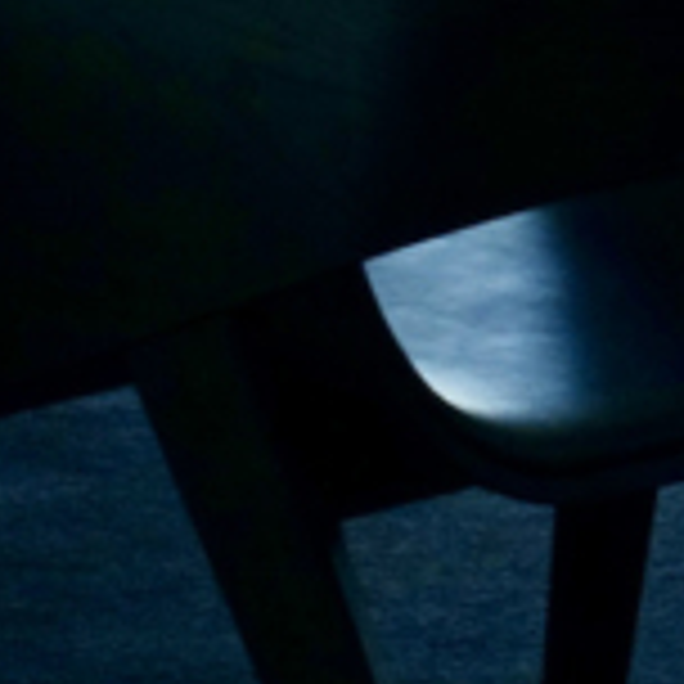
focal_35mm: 404
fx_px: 9032
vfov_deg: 4.3
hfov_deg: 4.3
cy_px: -718
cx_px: 1534
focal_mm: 25.7
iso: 125
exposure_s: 1/100
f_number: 4
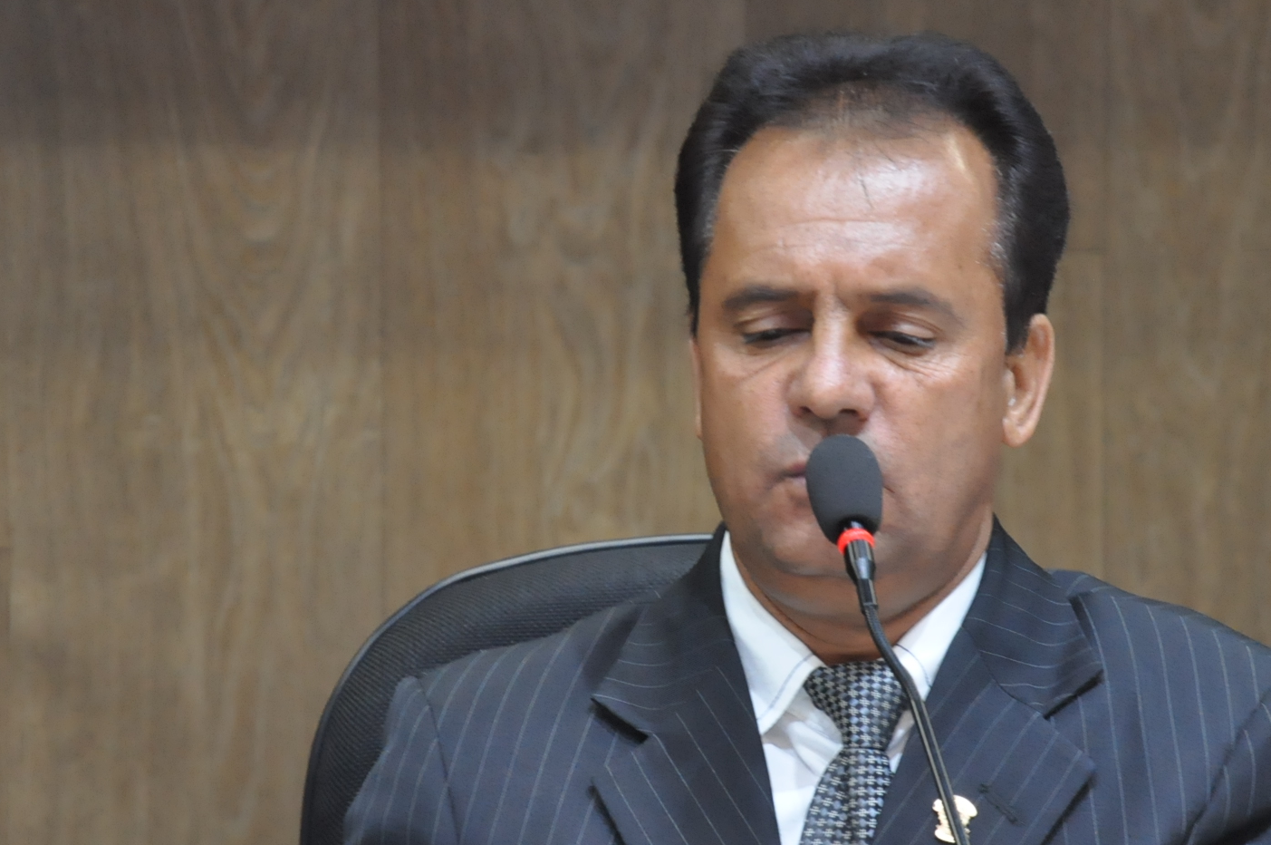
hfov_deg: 8.6
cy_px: 541
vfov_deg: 5.7
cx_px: 704
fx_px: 8490
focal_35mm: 241
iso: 2000
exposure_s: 1/50
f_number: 5.6
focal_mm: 105
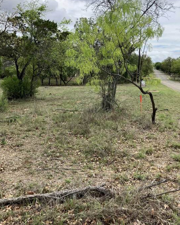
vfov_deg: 46.8
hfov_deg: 38.1
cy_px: 108
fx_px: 260
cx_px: 103
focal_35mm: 39
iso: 32
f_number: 1.8
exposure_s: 1/1675
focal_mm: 3.99
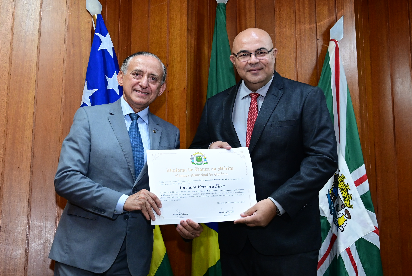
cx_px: 206
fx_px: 584
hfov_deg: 38.9
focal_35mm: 51
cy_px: 138
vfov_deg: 26.5
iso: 3200
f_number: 4
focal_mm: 34.5
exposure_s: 1/125
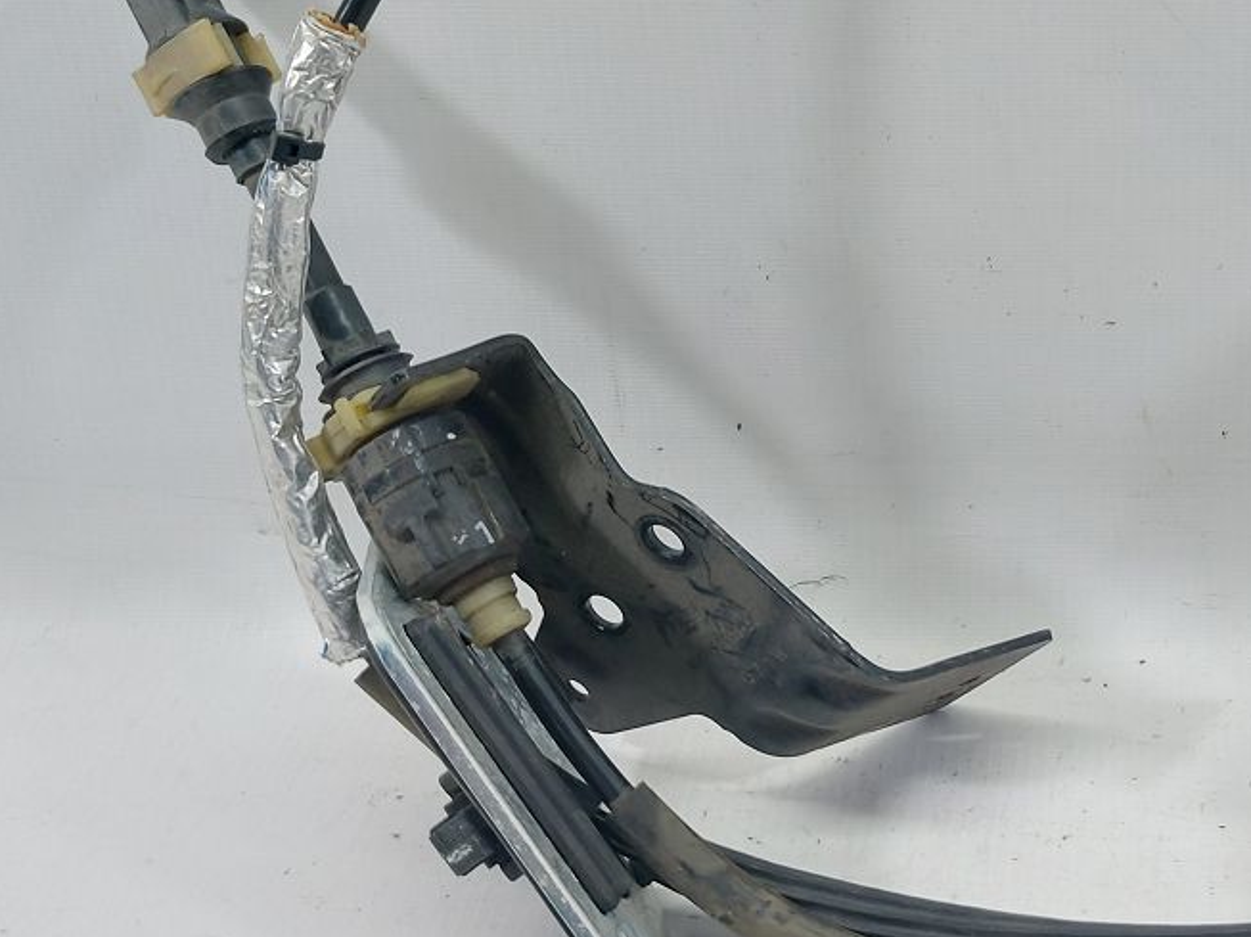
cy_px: 224
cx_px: 1135
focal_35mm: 51
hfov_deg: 35.2
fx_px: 1842
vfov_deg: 28.1
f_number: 1.8
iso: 100
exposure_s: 1/50
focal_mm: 5.23
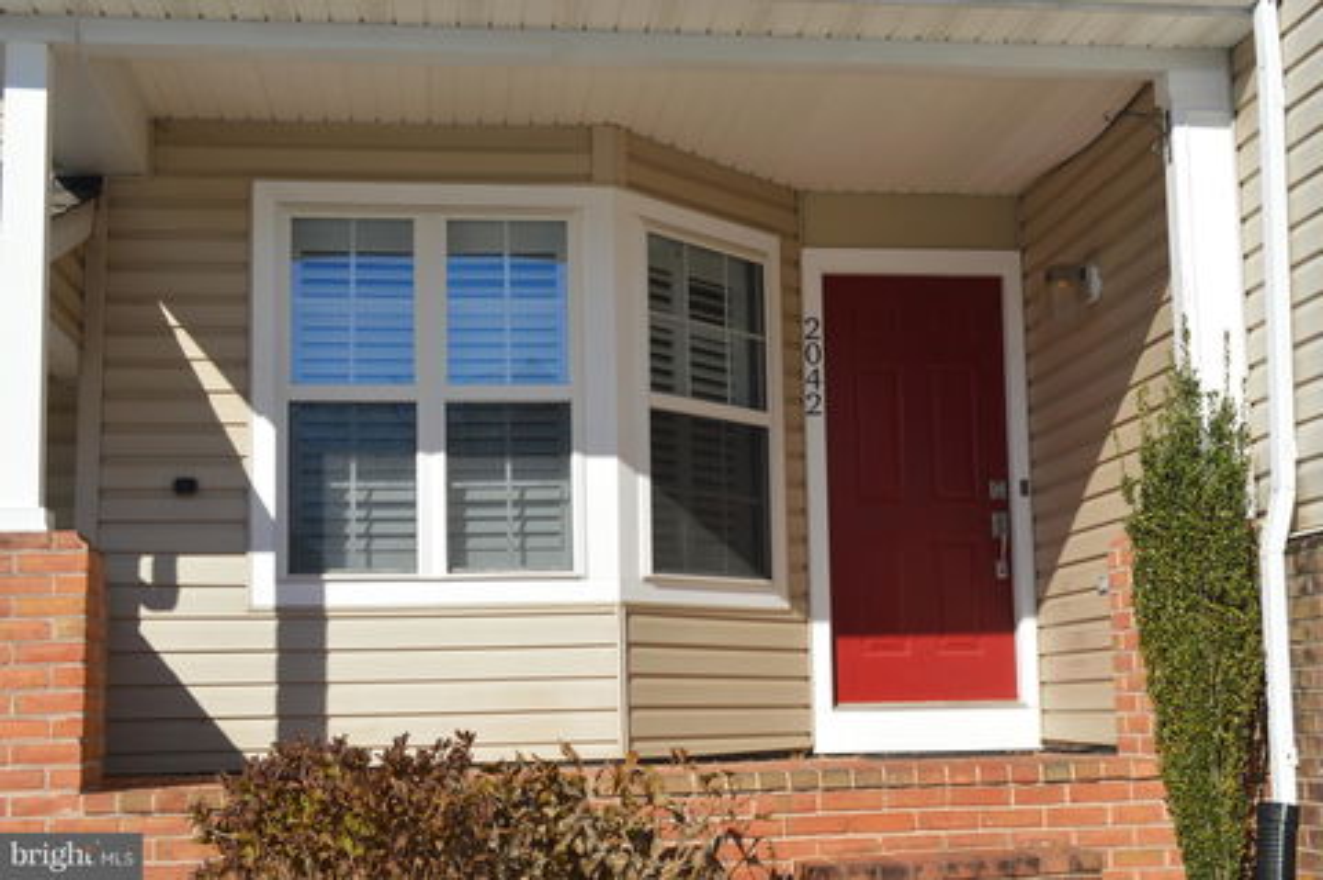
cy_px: 440
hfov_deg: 41.2
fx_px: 1762
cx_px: 662
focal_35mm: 48
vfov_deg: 28.0
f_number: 10
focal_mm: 32
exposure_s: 1/200
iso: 100
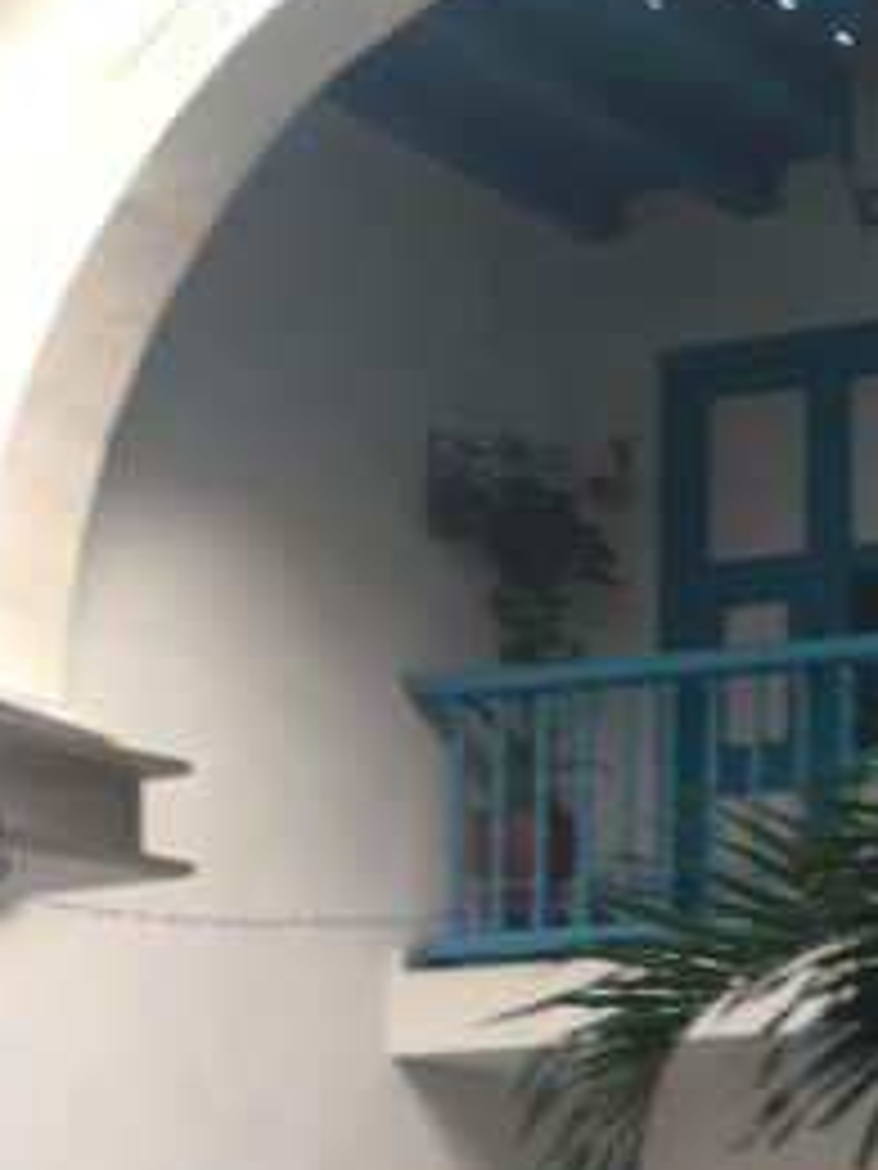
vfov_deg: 15.9
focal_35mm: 119
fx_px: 4024
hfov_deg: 12.1
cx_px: 1112
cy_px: 1402
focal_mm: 4.15
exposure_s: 1/60
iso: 25
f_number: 2.2
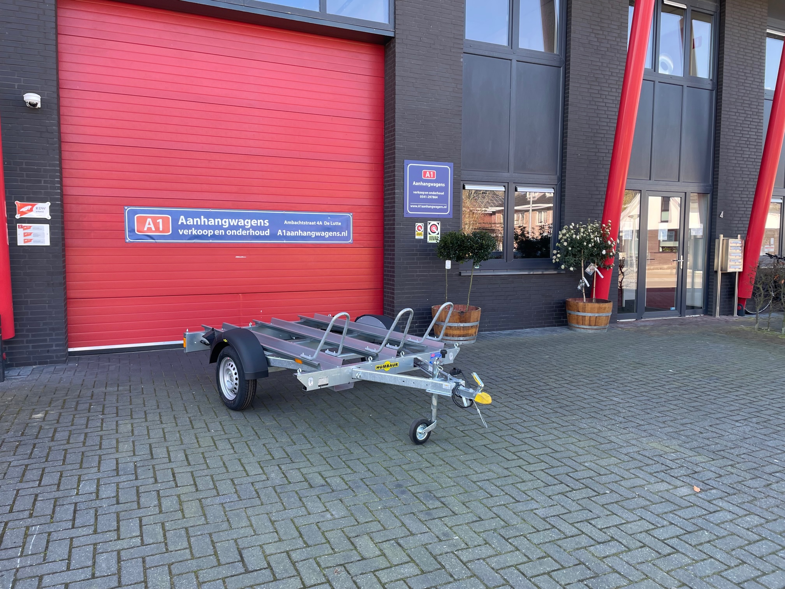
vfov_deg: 53.1
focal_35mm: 26
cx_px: 392
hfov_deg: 67.3
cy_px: 294
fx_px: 590
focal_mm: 4.2
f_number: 1.6
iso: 32
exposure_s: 1/195
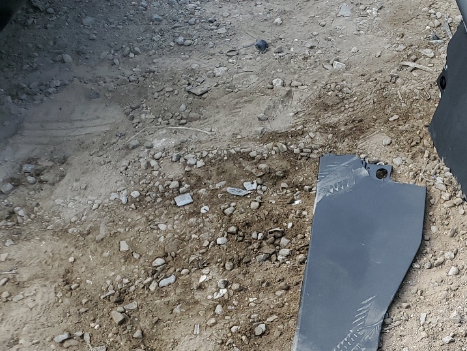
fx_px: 783
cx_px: 505
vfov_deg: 24.4
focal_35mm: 58
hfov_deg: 30.1
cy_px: 322
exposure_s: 1/1000
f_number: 1.5
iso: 50
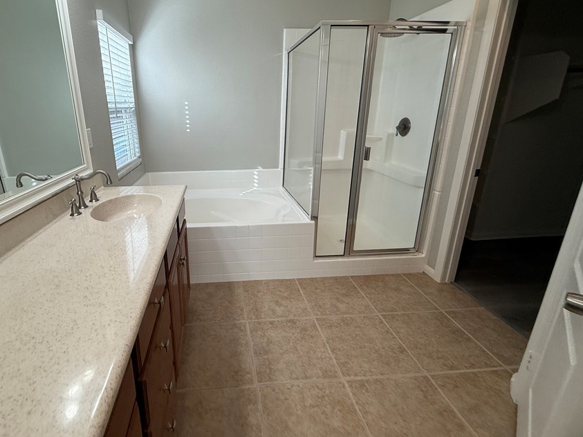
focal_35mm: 17
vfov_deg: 74.3
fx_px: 286
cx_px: 236
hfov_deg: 90.0
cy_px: 189
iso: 80
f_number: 2.2
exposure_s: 1/120
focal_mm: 2.22
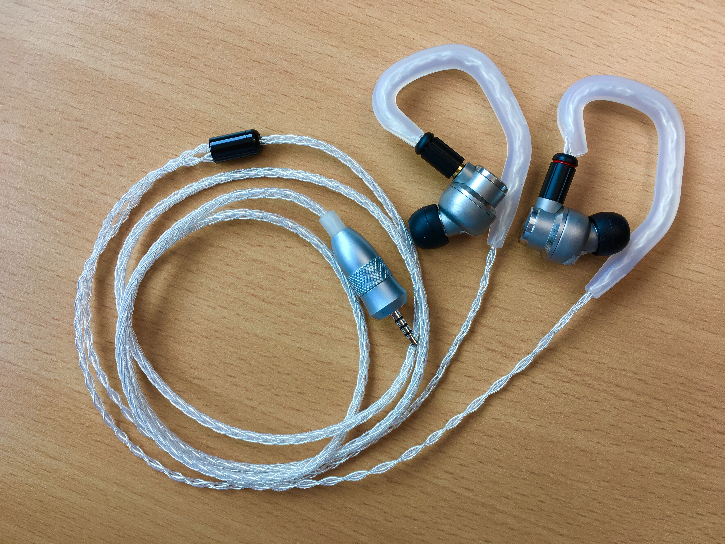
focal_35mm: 29
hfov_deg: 61.7
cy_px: 272
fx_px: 607
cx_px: 362
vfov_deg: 48.2
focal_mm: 4.15
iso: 25
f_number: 2.2
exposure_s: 1/100
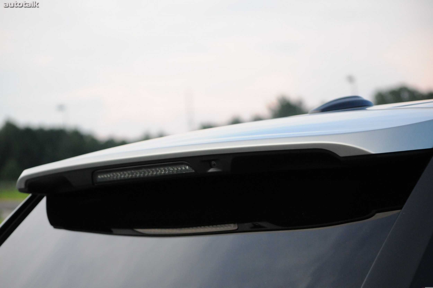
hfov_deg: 18.2
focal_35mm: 112
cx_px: 216
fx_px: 1352
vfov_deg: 12.1
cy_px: 144
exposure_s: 1/1000
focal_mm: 75
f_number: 5
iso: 2000
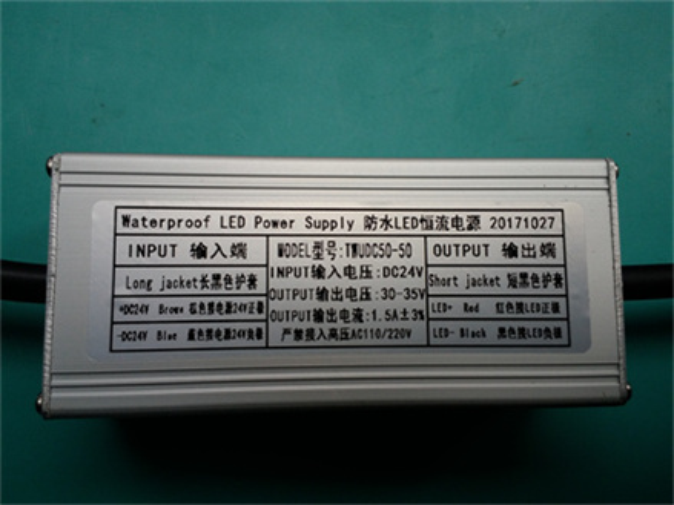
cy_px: 252
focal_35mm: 27
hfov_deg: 65.3
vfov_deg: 51.3
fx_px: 526
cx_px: 337
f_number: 2.09
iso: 100
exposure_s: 1/100
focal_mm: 3.6
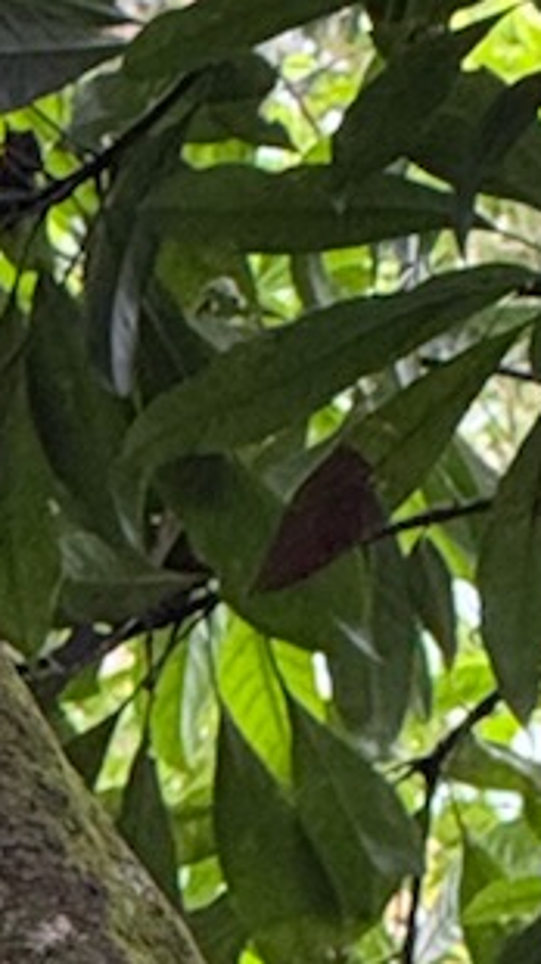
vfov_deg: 2.5
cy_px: -852
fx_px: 22070
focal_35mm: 864
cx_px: -215
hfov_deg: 1.4
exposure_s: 1/60
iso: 400
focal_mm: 15.66
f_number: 2.8
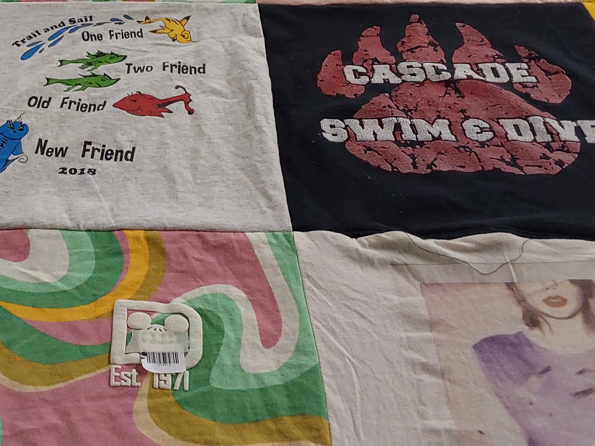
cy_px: 127
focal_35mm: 54
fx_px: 928
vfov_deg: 26.8
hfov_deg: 34.4
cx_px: 110
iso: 80
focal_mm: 2.91
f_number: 1.9
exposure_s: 1/60
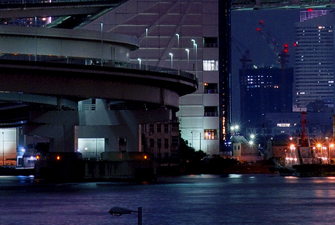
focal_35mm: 360
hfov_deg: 5.7
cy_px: -164
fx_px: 3355
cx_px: 239
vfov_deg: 3.8
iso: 100
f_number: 13
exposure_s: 14
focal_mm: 60
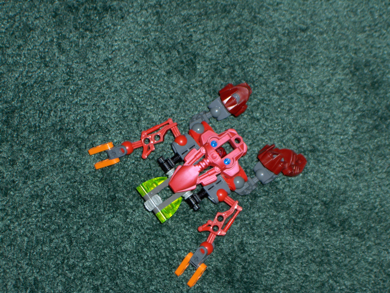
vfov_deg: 12.7
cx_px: 195
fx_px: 1320
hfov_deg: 16.8
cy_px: 146
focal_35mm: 117
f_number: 4.9
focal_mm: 24
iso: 100
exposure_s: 1/125
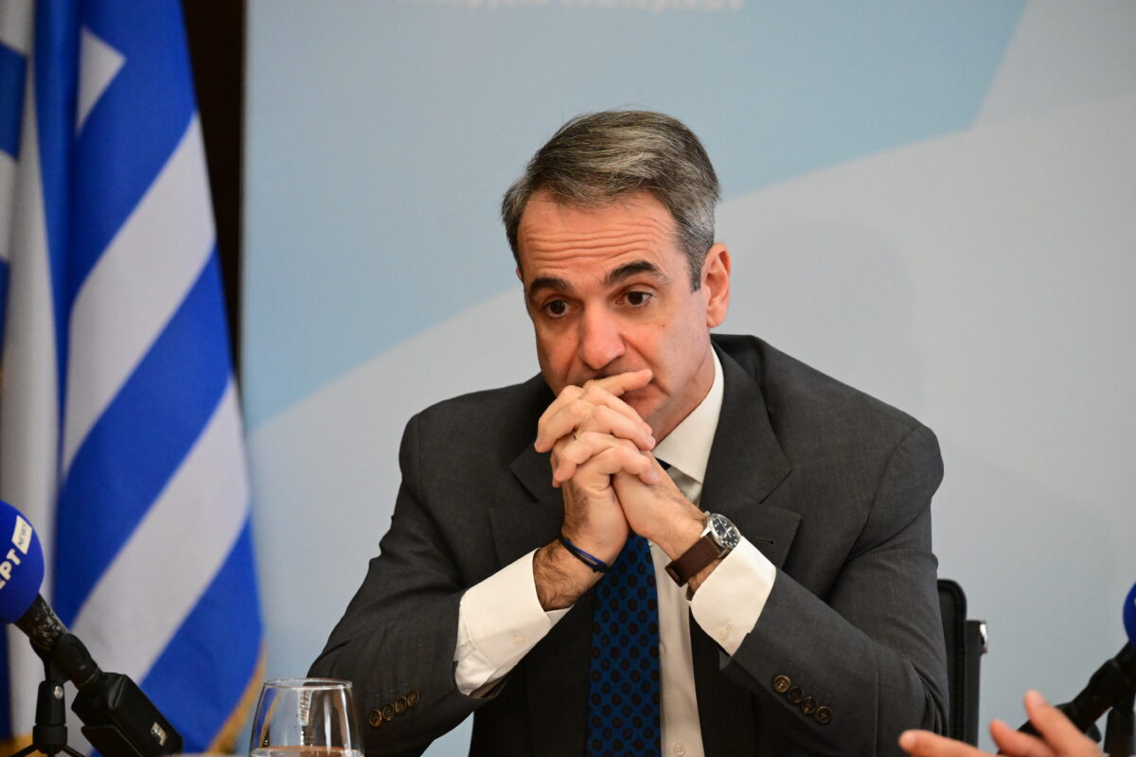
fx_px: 6311
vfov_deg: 6.9
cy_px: 378
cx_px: 568
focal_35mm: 200
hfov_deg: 10.3
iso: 10000
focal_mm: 200
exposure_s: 1/400
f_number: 4.5
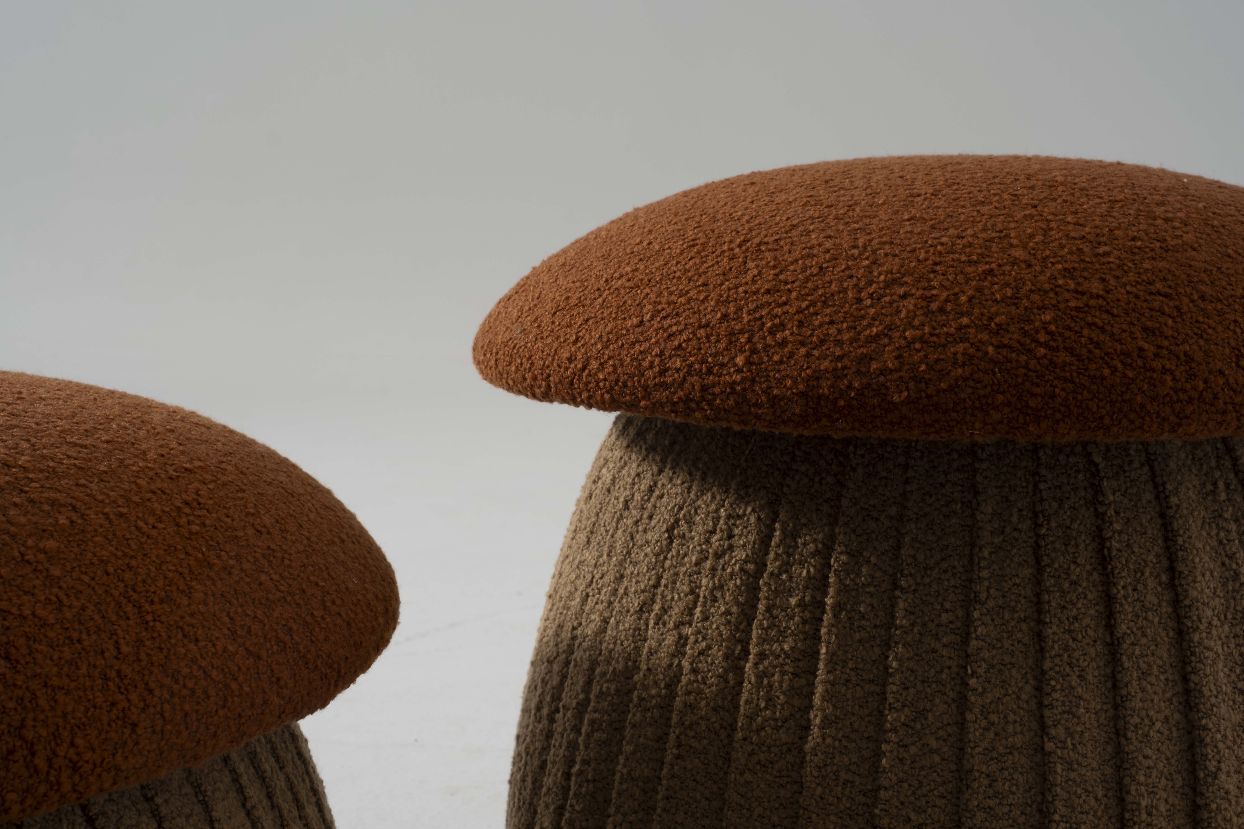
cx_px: 622
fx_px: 1831
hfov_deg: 37.5
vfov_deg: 25.5
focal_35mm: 53
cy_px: 414
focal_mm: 35
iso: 100
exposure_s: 2.5
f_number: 11
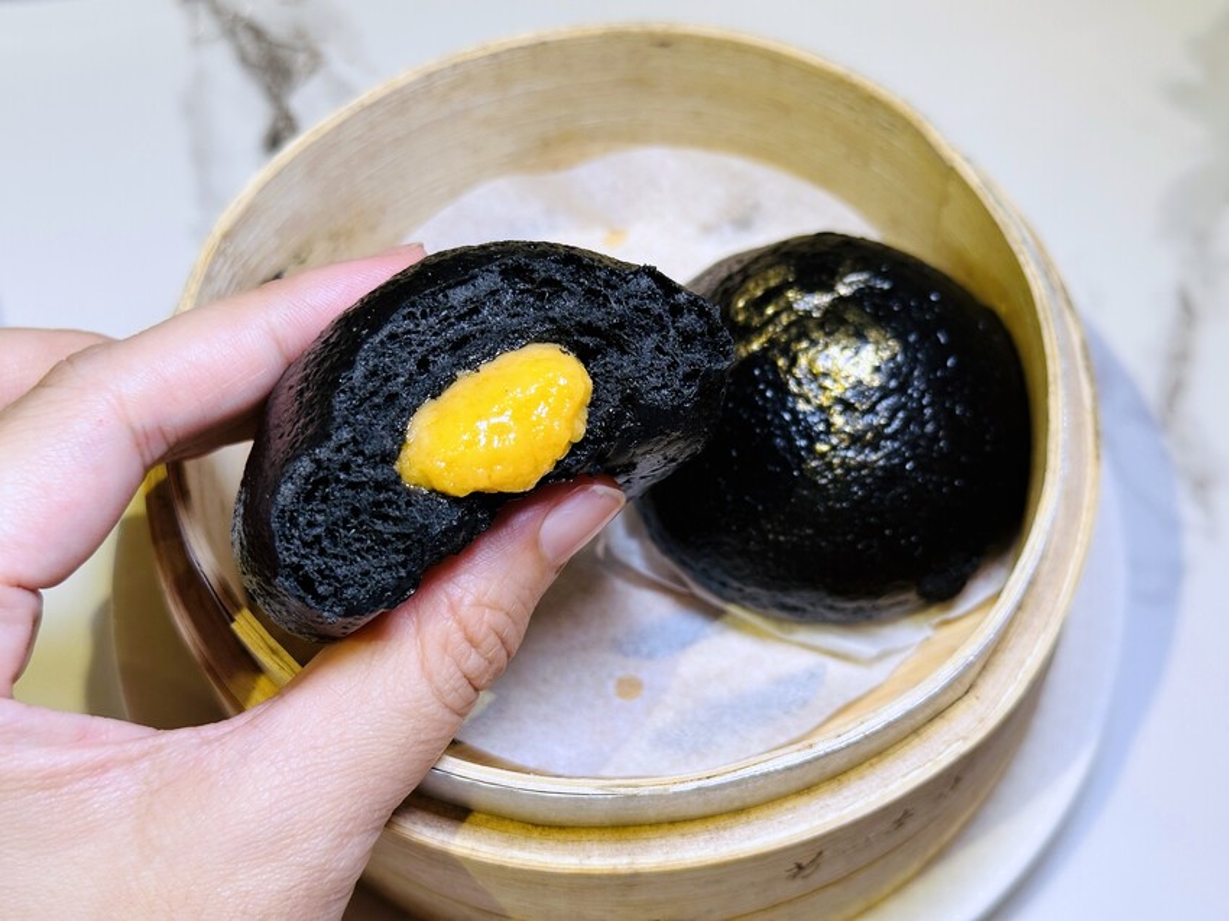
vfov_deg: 30.3
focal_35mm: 48
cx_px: 614
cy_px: 460
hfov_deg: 39.7
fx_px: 1704
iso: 125
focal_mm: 6.86
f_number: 1.78
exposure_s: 1/120
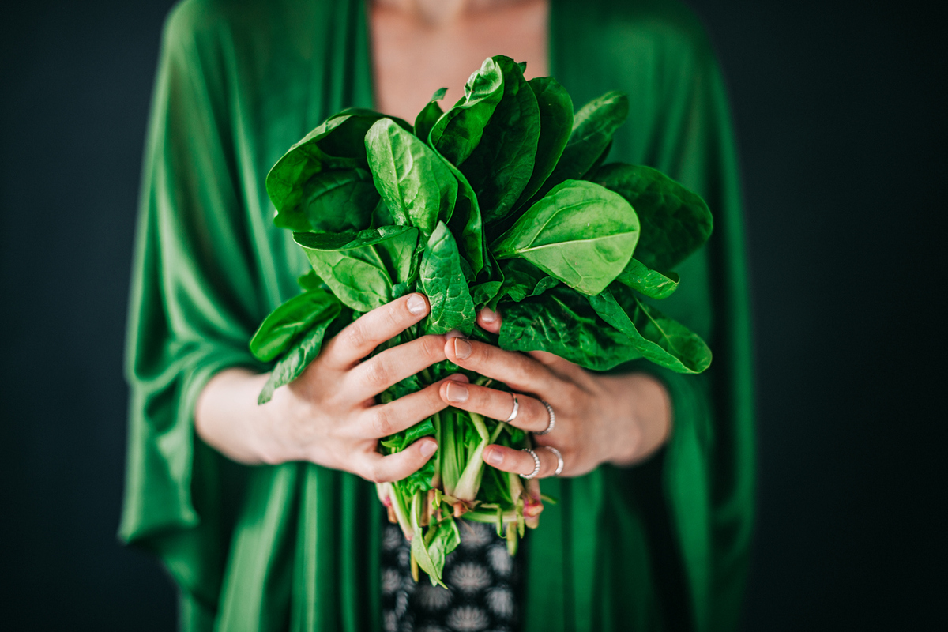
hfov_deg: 39.6
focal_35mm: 50
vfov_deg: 27.0
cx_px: 474
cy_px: 316
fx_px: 1317
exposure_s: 1/100
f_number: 2.2
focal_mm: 50
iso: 100
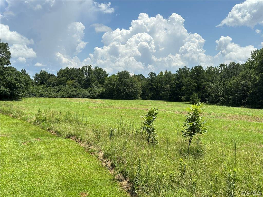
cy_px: 98
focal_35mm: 35
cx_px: 132
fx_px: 266
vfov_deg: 40.7
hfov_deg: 52.6
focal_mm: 6.76
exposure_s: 1/7092
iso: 100
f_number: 1.78
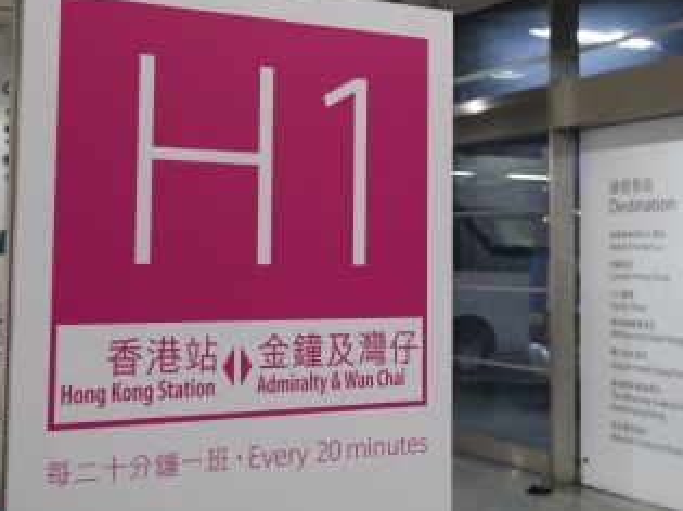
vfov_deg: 26.9
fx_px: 1065
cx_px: 390
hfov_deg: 35.5
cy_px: 178
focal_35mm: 54
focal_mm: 19
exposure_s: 1/30
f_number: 4.4
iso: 1600
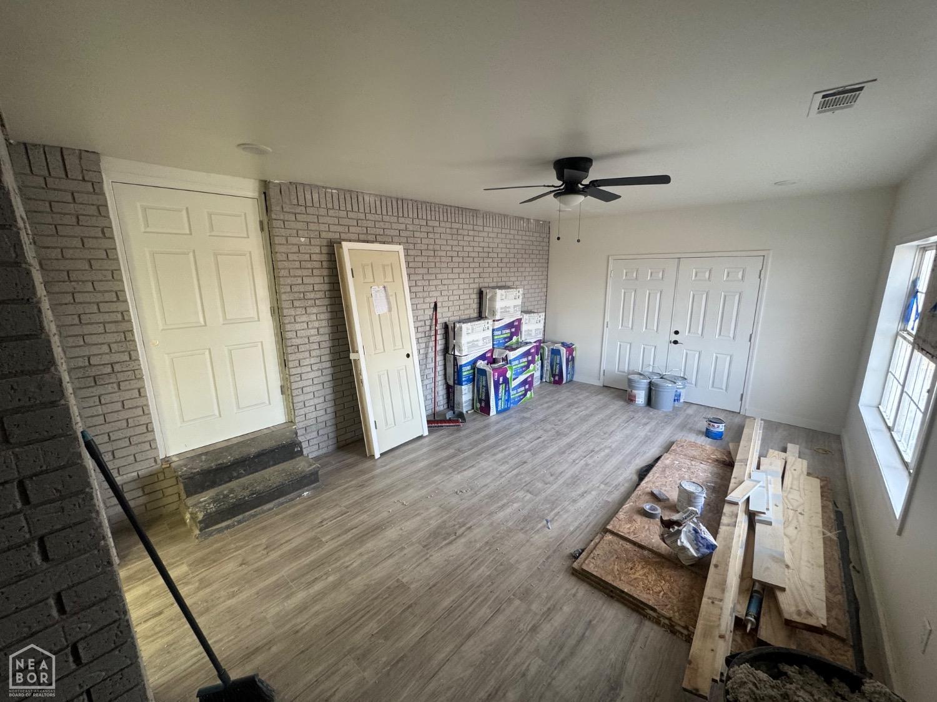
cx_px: 468
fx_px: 379
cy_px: 351
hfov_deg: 102.1
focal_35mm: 14
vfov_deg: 85.7
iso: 160
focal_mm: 2.22
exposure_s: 1/99
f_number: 2.2
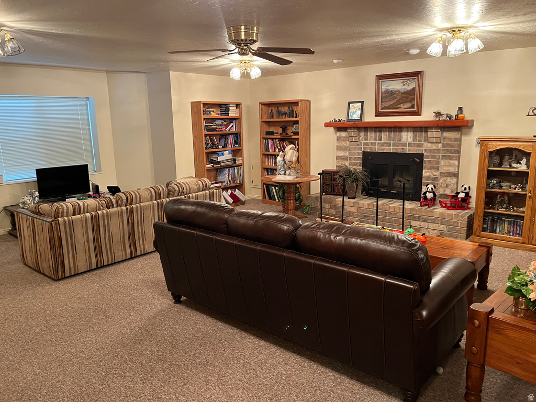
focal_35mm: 26
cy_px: 201
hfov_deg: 67.3
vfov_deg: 53.1
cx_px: 268
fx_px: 403
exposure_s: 1/60
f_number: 1.6
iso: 400
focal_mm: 5.1
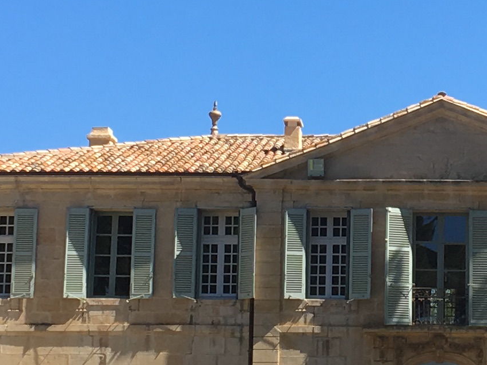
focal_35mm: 138
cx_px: 422
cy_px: 121
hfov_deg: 14.2
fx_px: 1941
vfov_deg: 10.7
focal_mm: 4.15
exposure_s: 1/874
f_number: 2.2
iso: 25
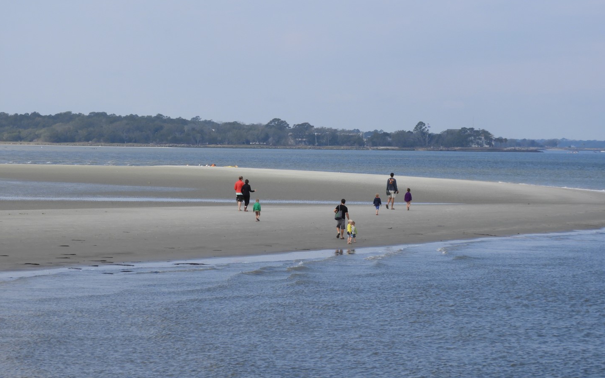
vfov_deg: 7.2
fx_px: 2984
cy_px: 151
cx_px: 302
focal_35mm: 181
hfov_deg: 11.6
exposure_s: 1/640
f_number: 5.2
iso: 100
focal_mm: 30.5
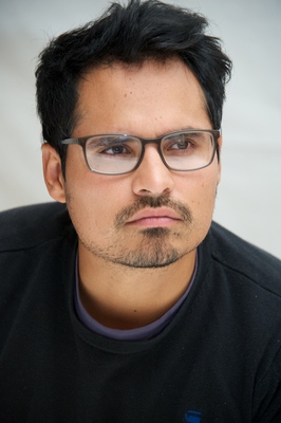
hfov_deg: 6.5
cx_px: 140
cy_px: 212
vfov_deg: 9.8
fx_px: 2463
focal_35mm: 210
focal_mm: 210
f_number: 5.6
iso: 1000
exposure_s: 1/60
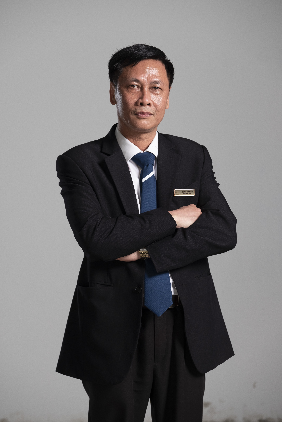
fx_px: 1551
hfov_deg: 10.4
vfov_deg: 15.5
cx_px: 141
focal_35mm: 132
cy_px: 210
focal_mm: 87.1
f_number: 4
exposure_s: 1/160
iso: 200
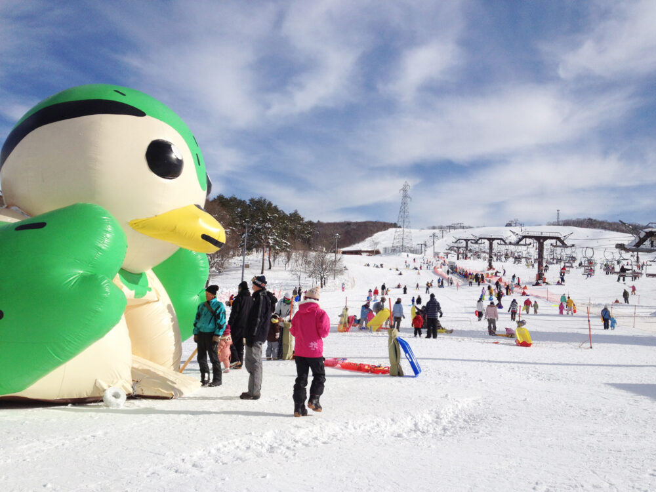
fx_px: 663
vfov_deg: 40.7
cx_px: 328
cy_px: 246
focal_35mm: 35
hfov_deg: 52.6
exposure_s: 1/4608
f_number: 2.4
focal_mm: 4.28
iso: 50
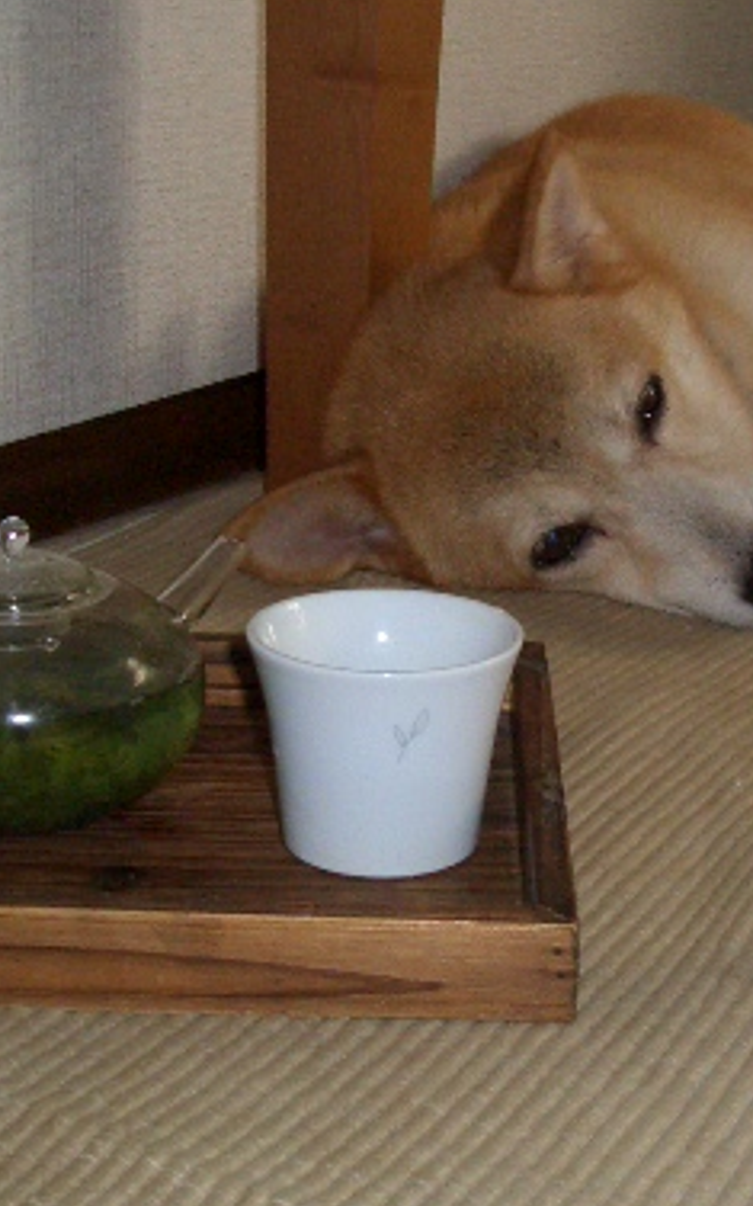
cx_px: 634
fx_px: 2134
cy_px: 494
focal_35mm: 65
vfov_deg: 31.5
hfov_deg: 19.7
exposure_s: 1/40
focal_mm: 4.8
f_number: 4
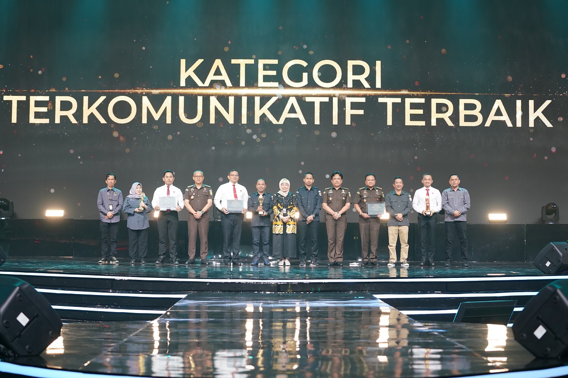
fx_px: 1104
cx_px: 284
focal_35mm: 70
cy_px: 189
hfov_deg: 28.8
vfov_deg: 19.5
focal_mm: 70
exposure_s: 1/100
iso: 1000
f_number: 3.5
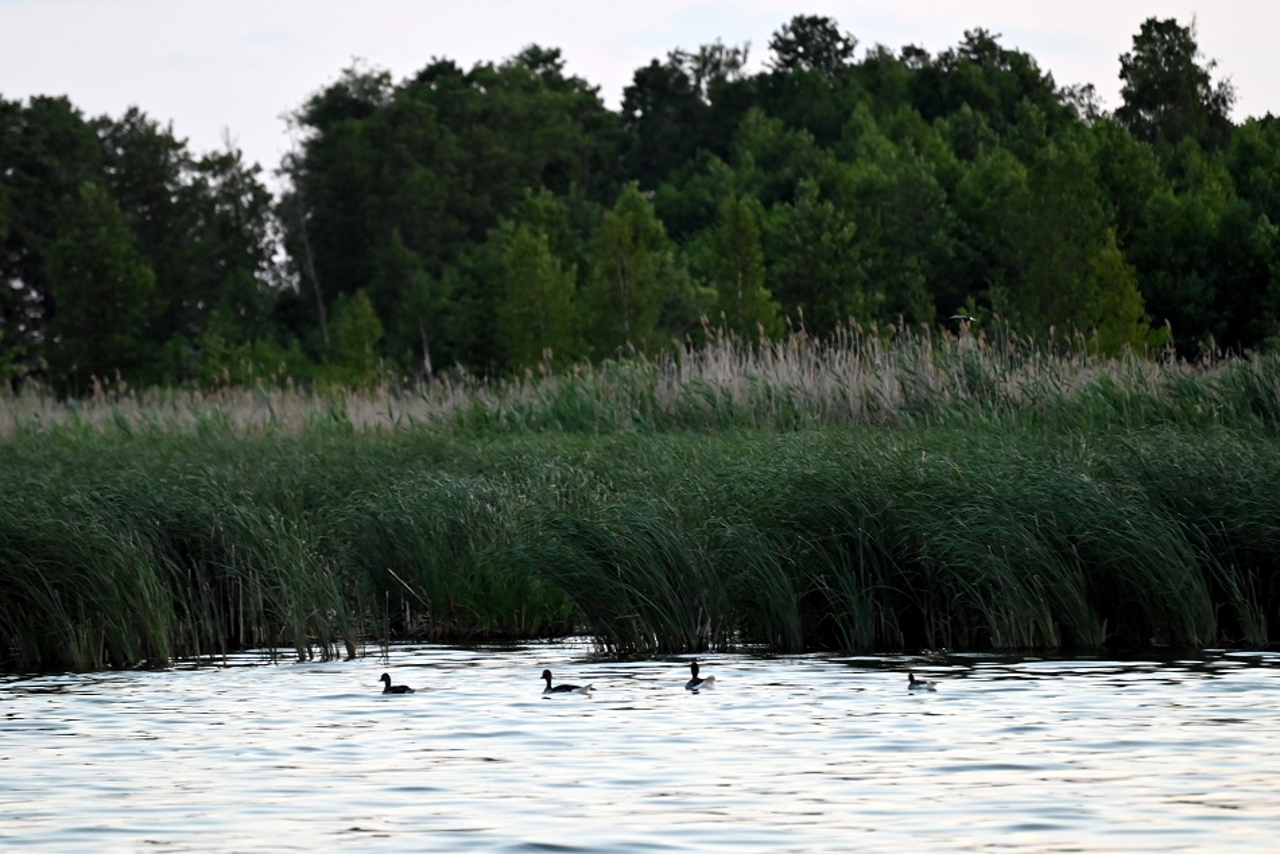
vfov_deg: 4.6
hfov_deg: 6.9
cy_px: 427
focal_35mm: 300
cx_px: 640
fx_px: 10669
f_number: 5.6
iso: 3600
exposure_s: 1/250
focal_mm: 300
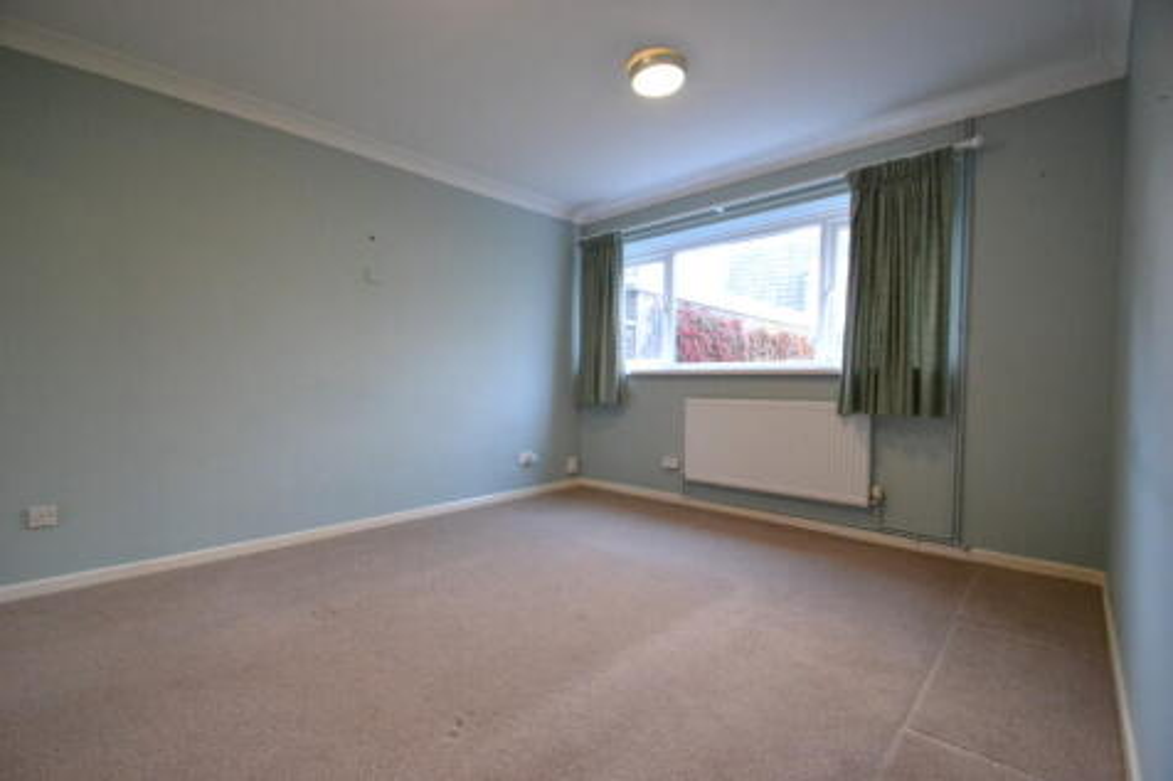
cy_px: 390
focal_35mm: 15
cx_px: 586
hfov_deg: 100.4
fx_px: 489
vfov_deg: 77.3
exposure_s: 1/60
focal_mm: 10
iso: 3200
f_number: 3.5
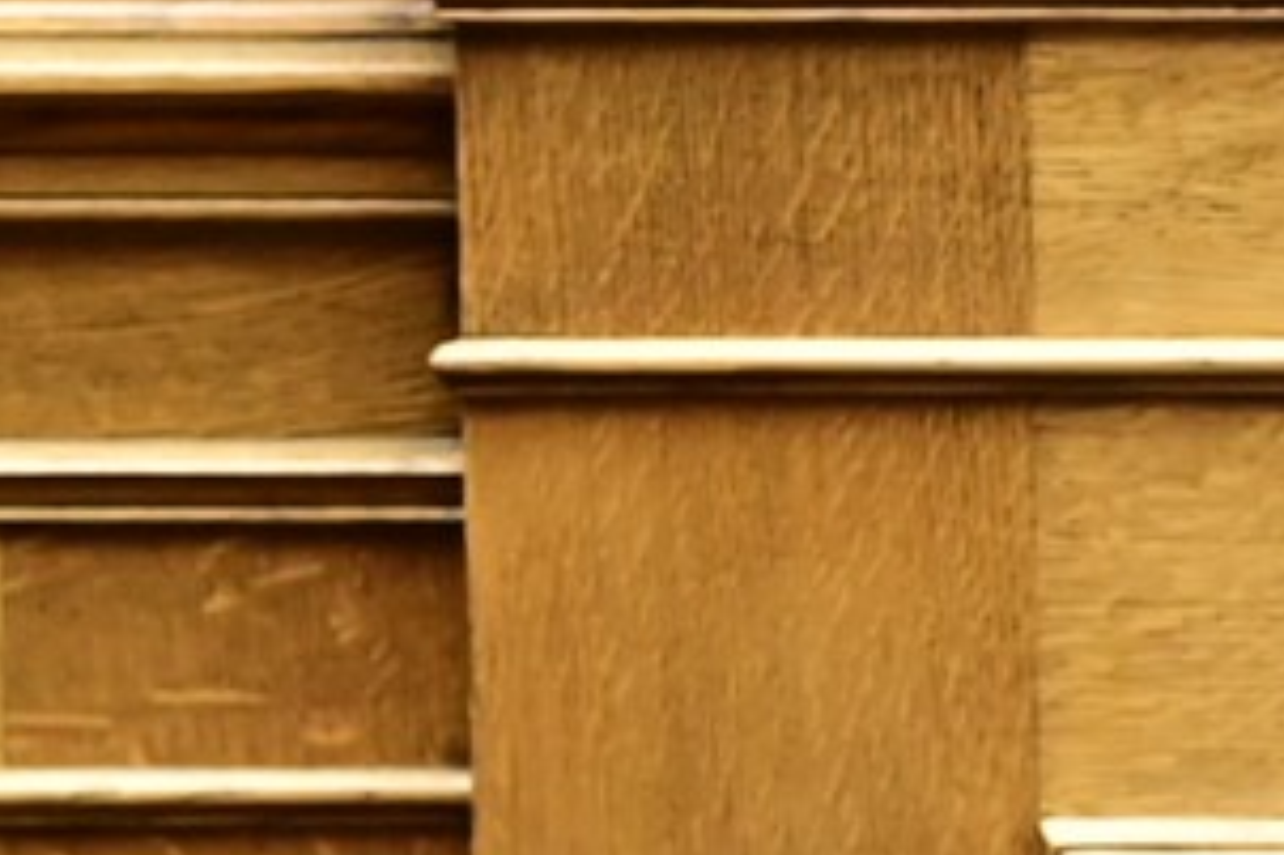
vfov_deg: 1.2
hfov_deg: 1.7
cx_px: 2440
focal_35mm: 1193
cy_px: 1540
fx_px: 42525
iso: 1250
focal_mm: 200
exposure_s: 1/400
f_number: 3.2
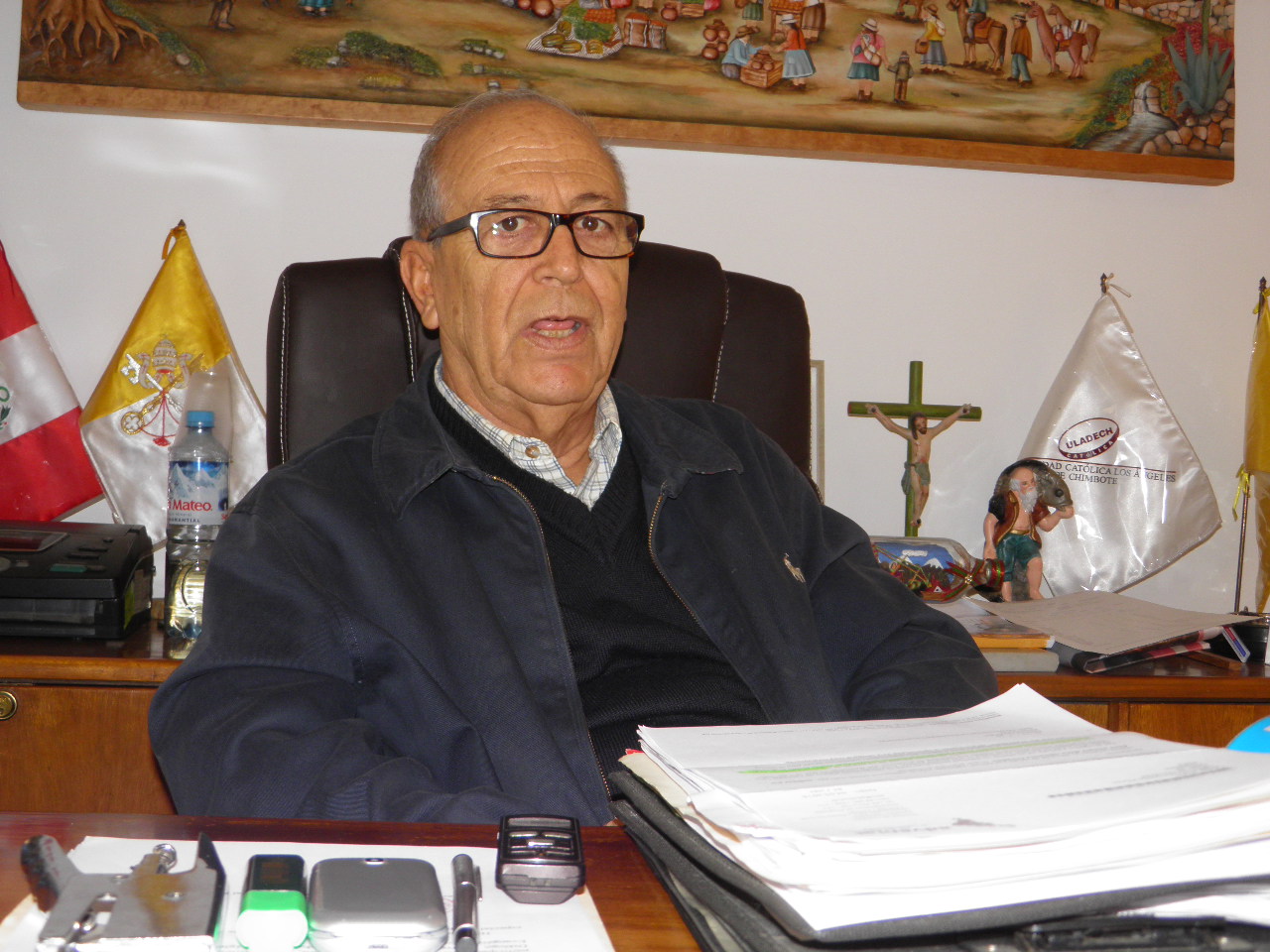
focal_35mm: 44
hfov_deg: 42.9
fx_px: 1614
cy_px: 476
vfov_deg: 32.9
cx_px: 635
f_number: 3.3
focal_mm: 7.9
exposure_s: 1/60
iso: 100
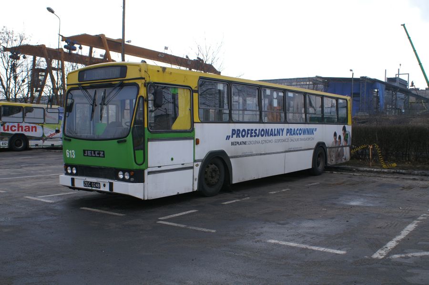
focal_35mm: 36
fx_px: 429
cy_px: 142
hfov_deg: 53.2
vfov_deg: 36.8
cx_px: 214
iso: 100
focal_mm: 24
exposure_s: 1/160
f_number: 10
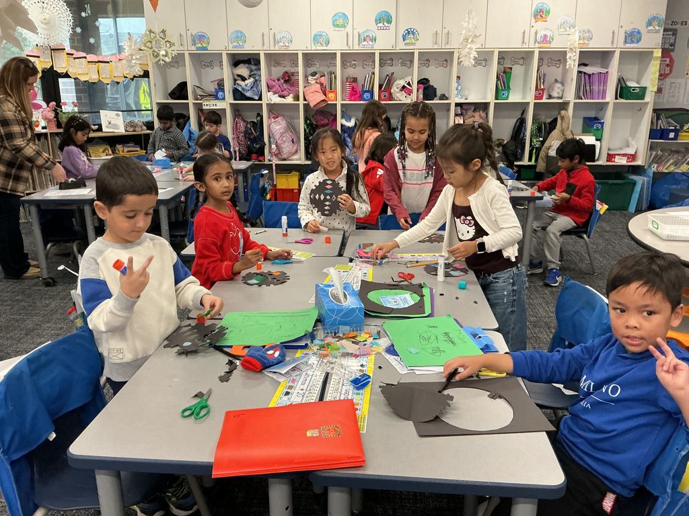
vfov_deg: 48.2
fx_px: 577
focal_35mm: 29
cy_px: 258
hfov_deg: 61.7
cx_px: 344
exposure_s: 1/40
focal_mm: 3
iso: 250
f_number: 1.8
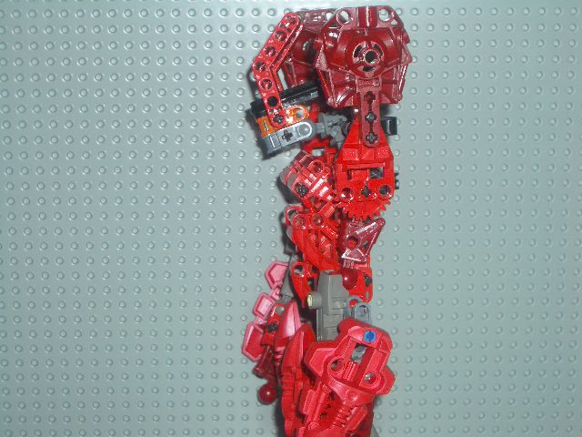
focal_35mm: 74
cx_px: 291
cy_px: 218
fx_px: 1244
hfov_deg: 26.3
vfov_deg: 19.9
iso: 100
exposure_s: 1/60
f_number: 3.9
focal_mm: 12.2
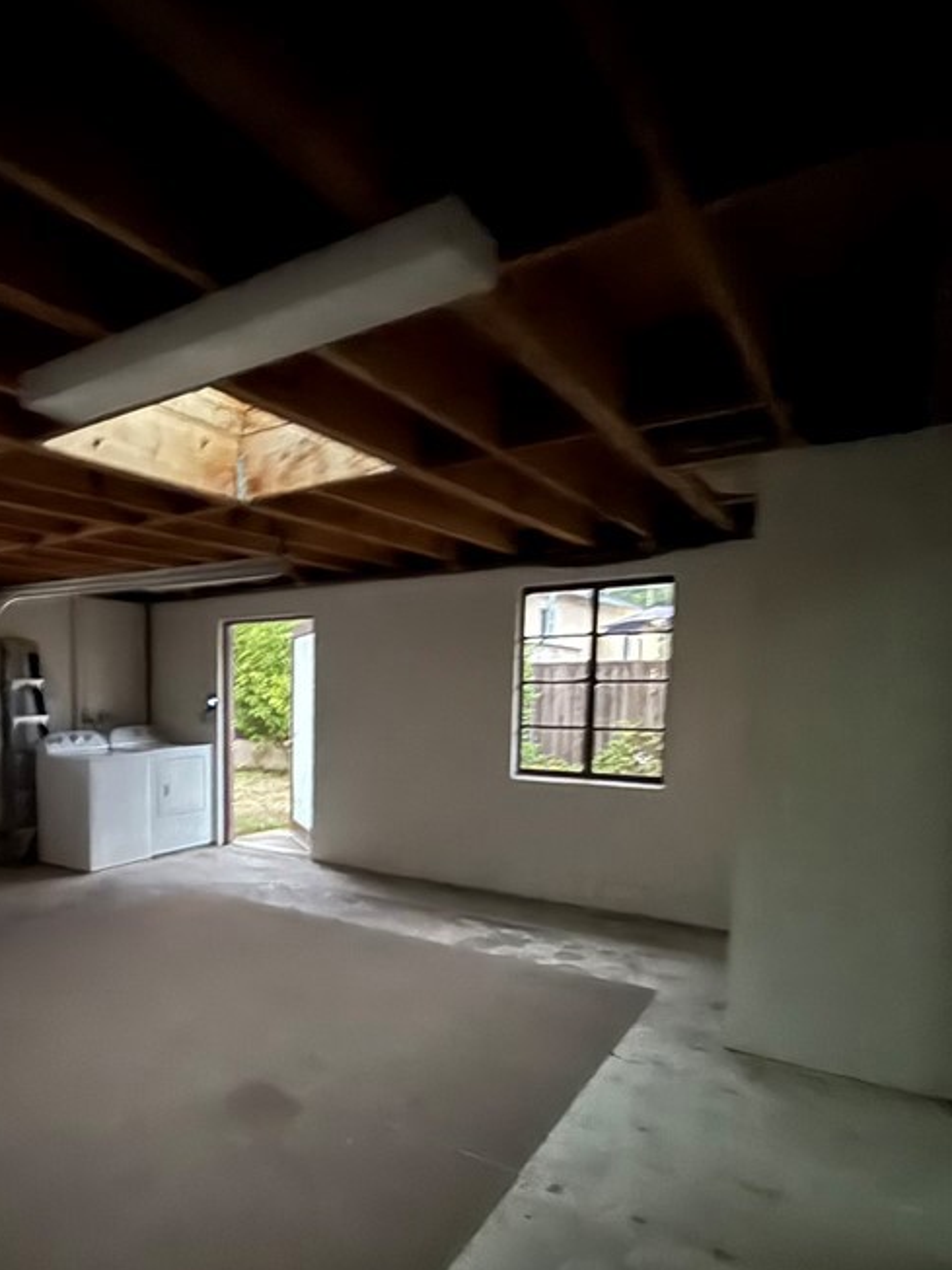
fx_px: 807
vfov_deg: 75.4
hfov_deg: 57.1
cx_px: 206
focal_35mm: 22
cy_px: 771
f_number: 2.2
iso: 2000
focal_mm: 2.22
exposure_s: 1/7
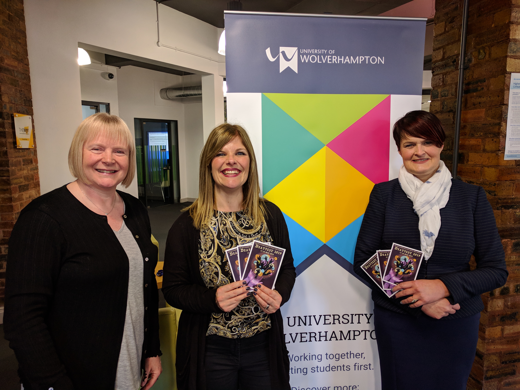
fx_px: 391
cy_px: 195
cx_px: 260
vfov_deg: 53.1
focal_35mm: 26
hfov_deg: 67.3
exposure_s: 1/92.8
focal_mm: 4.67
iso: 328
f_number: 2
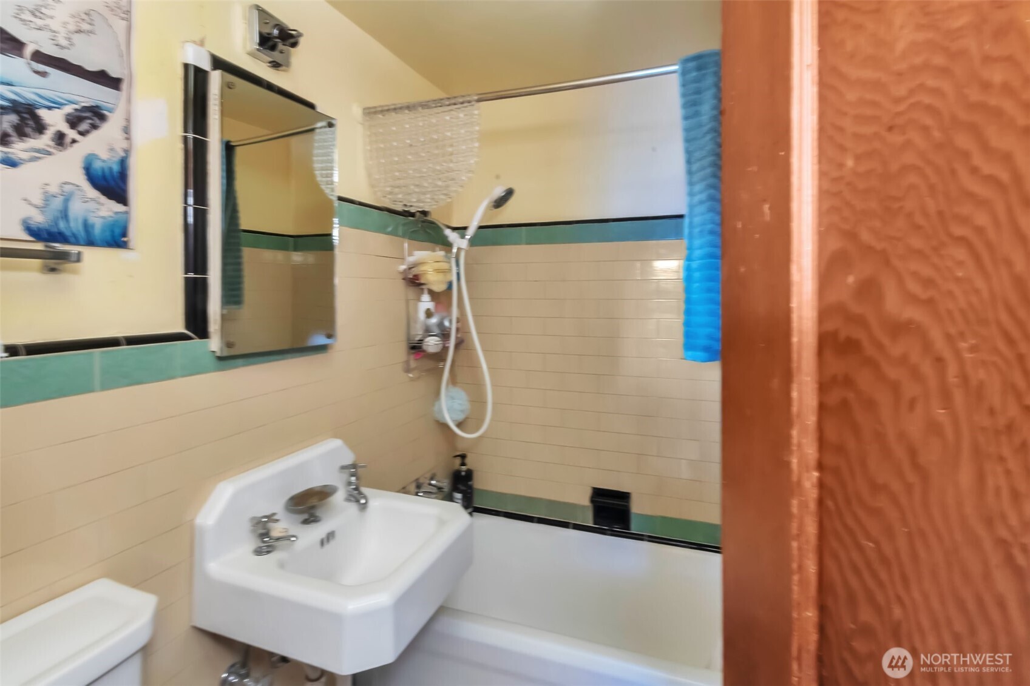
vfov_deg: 72.0
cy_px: 343
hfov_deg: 95.0
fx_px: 472
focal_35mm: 16
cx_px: 515
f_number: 20
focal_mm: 11
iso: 800
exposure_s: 3
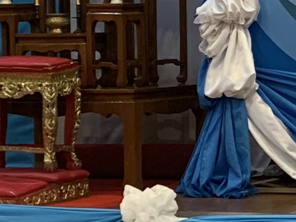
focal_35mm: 202
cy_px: 54
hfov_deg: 9.3
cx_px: 549
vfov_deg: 7.3
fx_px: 1727
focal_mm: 4.25
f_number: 1.8
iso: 125
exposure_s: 1/50
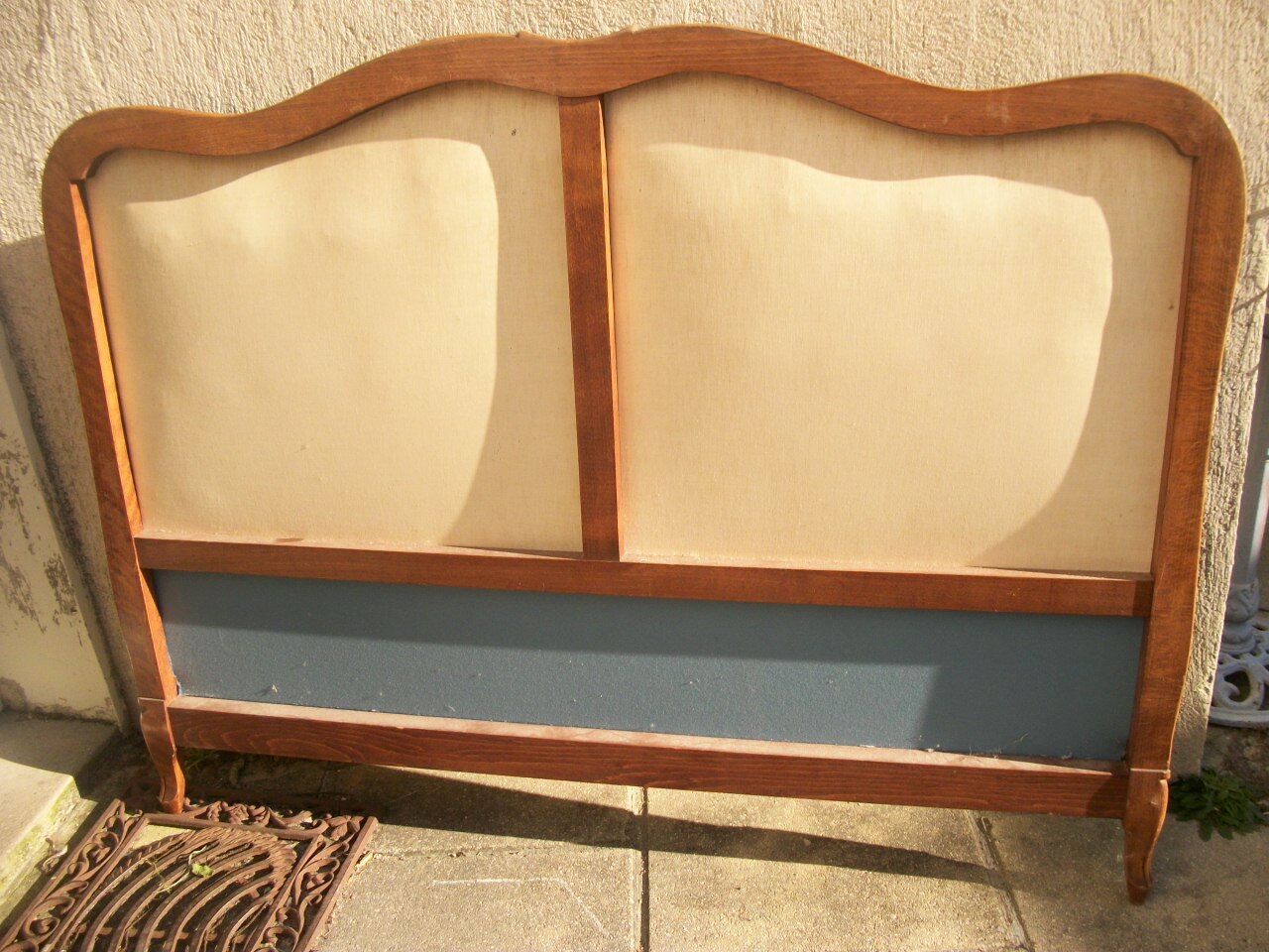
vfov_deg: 44.2
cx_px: 634
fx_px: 1173
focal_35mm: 32
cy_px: 476
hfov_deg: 56.8
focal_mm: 5.7
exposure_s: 1/80
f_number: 8.8
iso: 80
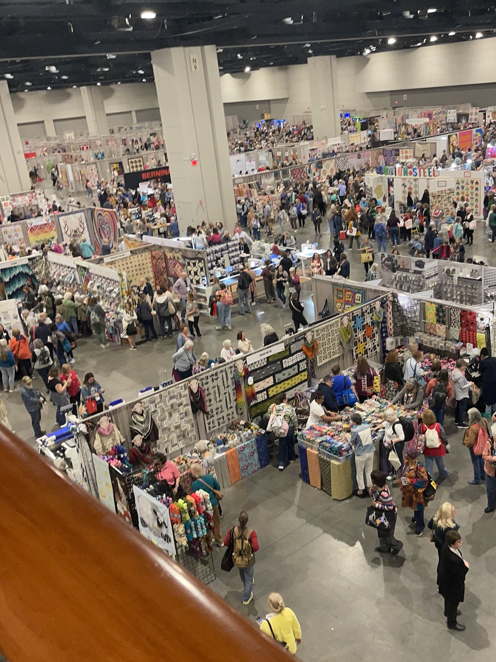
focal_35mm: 35
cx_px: 290
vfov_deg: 52.6
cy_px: 347
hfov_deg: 40.6
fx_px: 669
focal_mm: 5.1
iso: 500
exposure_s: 1/123
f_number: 1.6
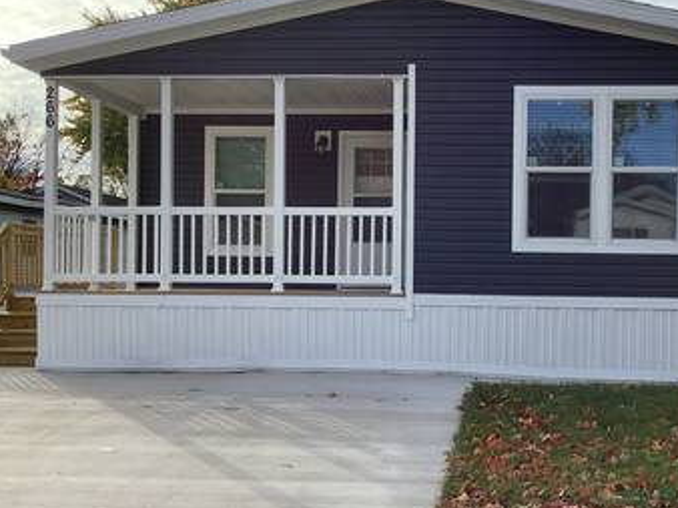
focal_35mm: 47
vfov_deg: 30.8
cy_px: 263
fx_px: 920
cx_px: 445
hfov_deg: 40.0
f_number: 2.4
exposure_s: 1/815
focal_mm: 3.3
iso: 25
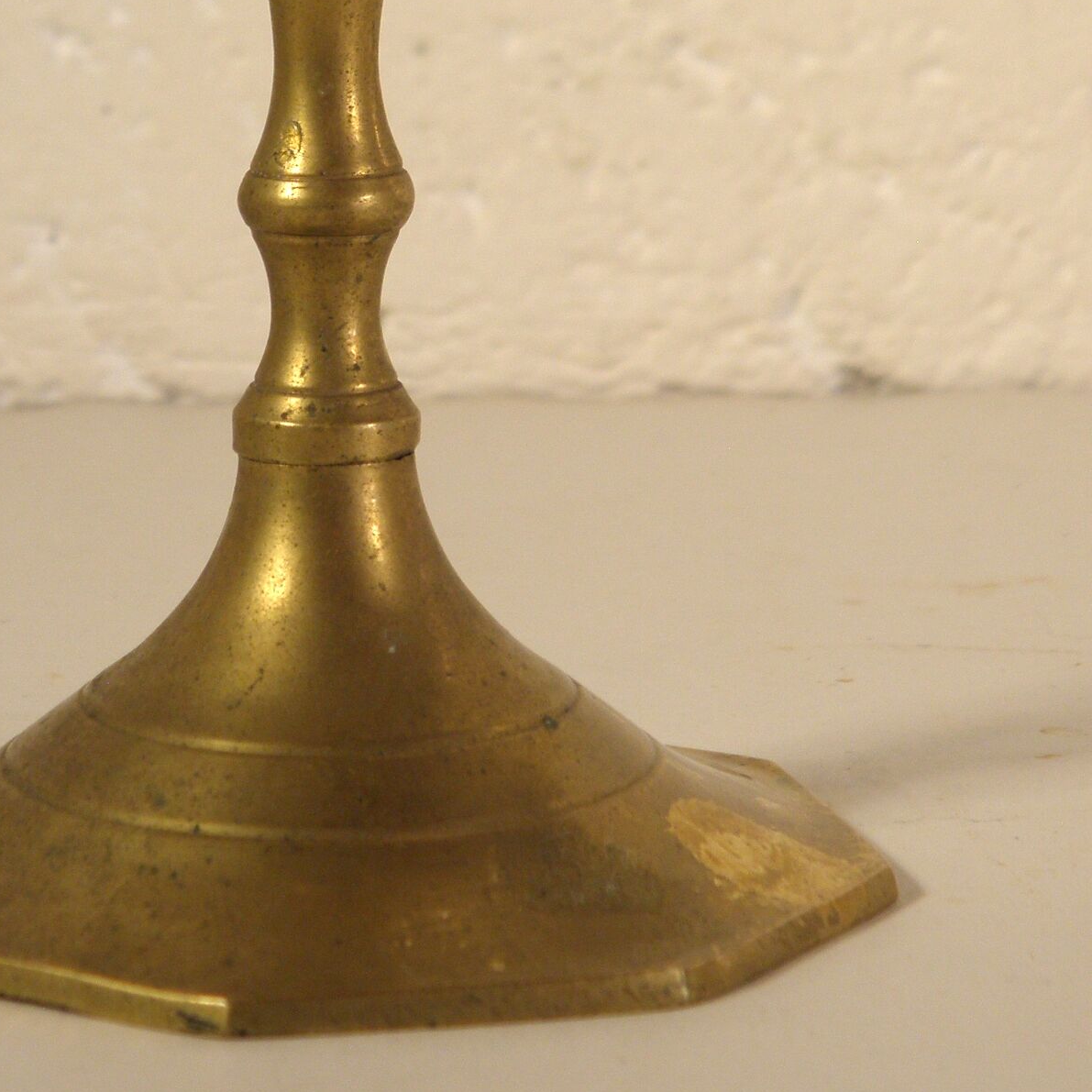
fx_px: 5425
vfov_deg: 11.4
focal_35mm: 152
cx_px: 344
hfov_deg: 11.5
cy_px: 47
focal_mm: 14.3
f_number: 4.4
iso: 100
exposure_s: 1/60
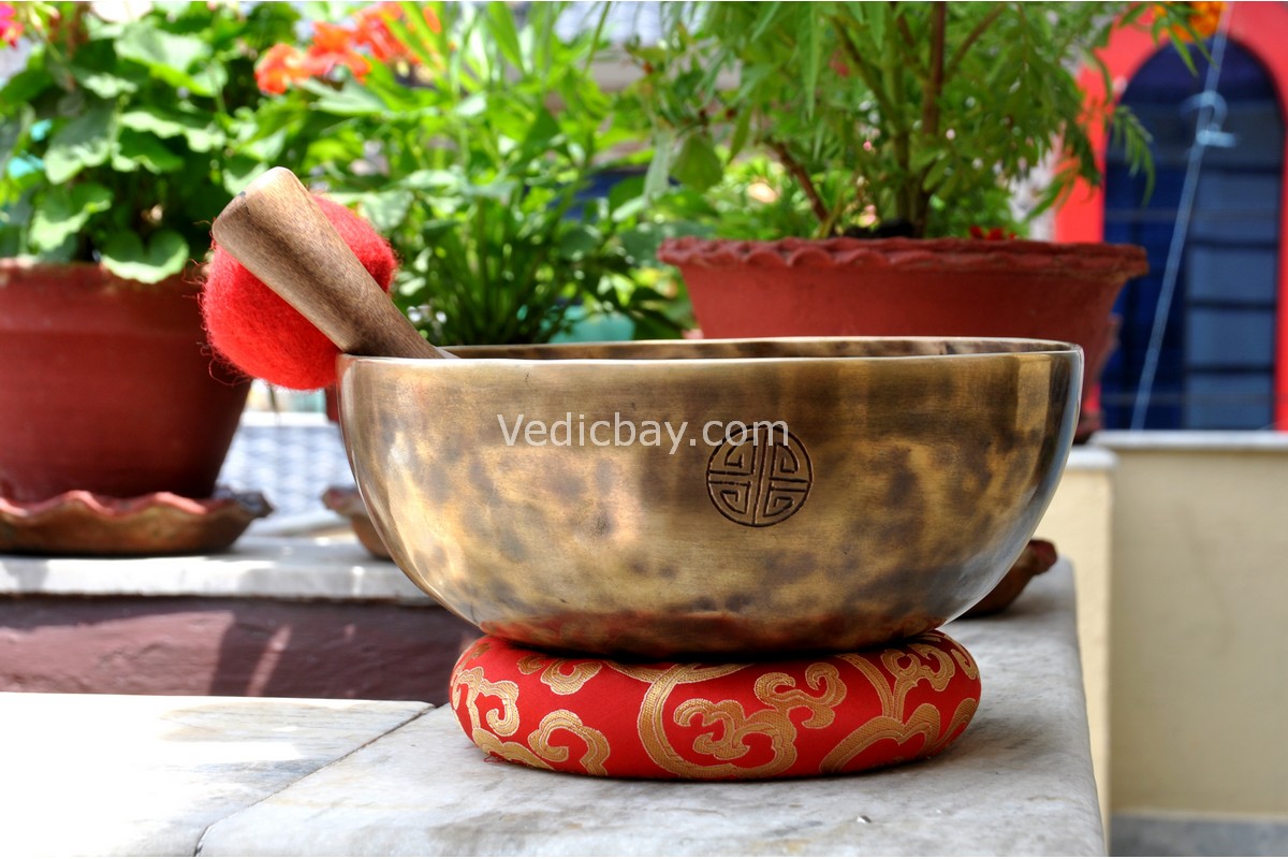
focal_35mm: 54
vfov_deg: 25.1
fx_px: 1932
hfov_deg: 36.9
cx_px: 644
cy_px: 430
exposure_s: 1/125
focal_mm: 36
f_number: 11
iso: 200
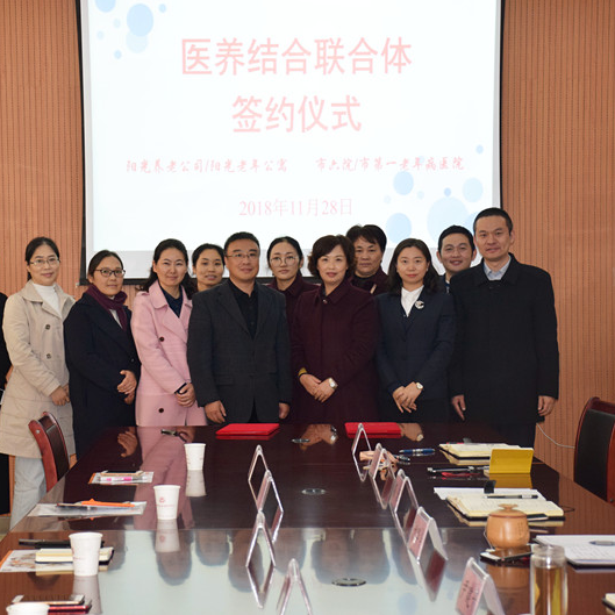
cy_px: 308
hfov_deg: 21.4
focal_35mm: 81
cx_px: 266
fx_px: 1628
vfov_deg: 21.4
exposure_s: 1/125
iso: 800
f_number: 5.6
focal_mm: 42
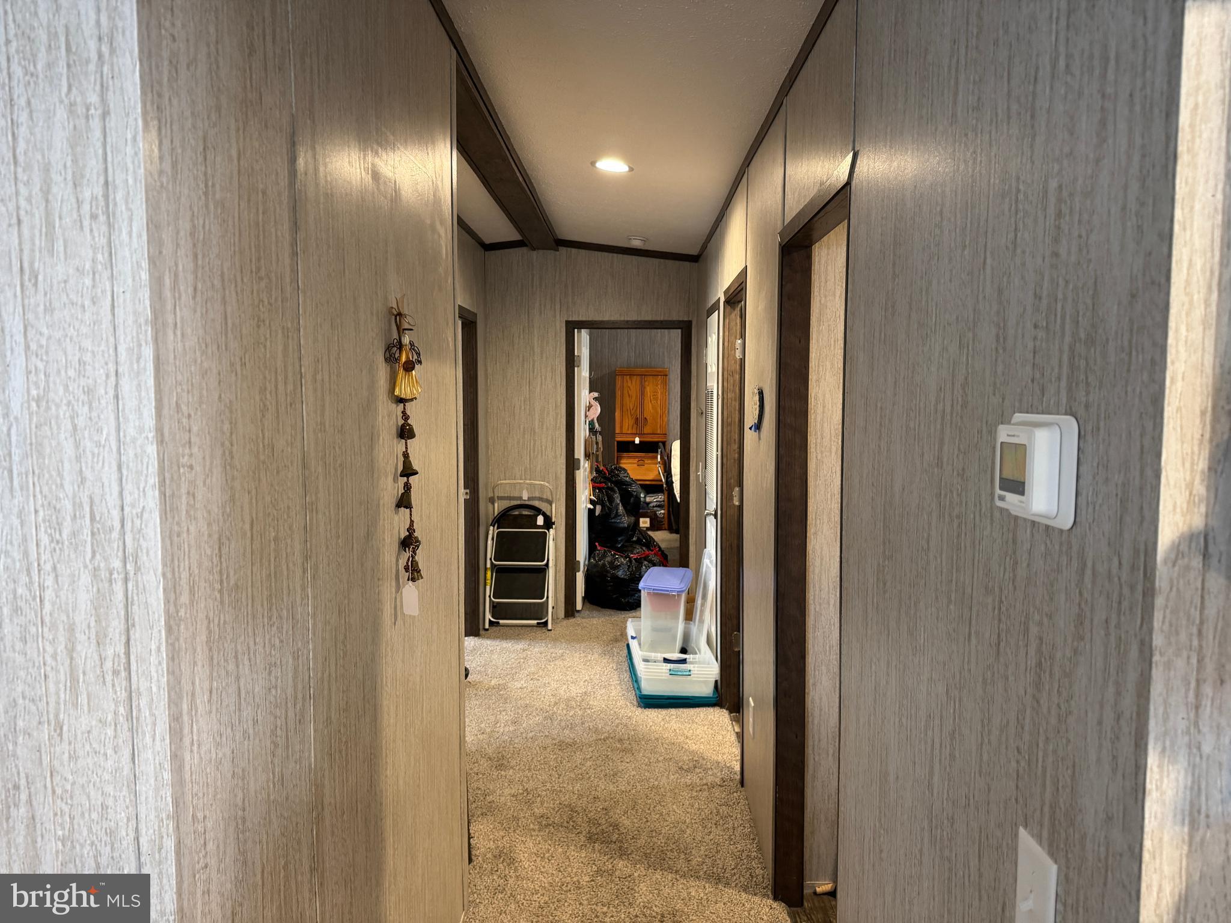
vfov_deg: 56.8
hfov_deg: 71.6
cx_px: 616
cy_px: 462
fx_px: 853
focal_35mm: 24
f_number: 1.78
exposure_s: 1/60
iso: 250
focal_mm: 6.76
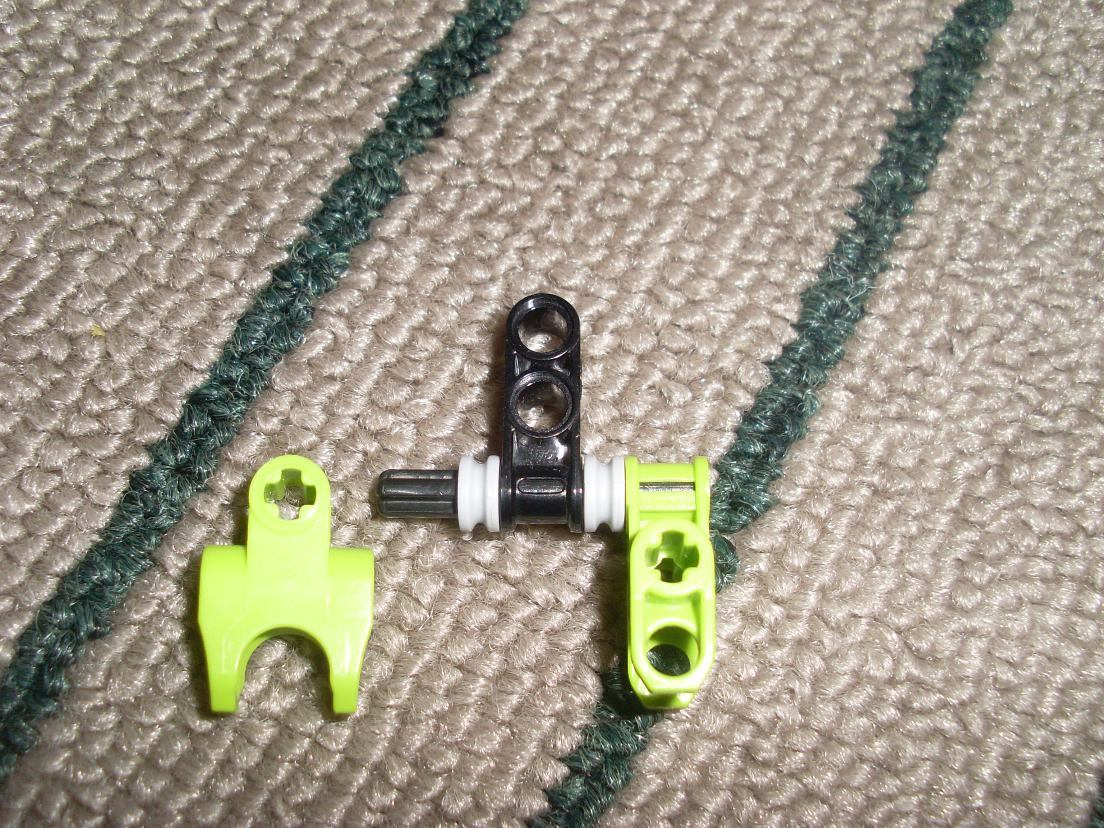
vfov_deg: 37.7
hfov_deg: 49.0
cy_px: 414
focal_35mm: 38
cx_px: 552
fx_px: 1212
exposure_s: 1/45
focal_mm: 6.3
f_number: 7.7
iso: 100
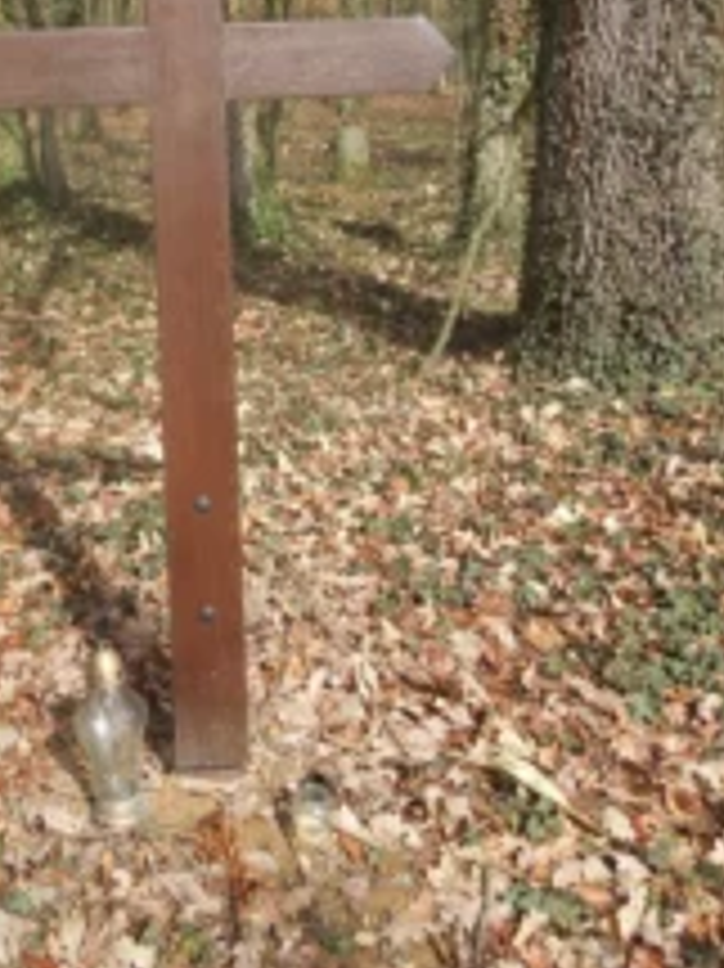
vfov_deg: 44.2
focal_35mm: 41
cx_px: 175
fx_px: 1144
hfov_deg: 34.3
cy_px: 239
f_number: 6.6
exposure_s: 1/500
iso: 400
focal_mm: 4.5
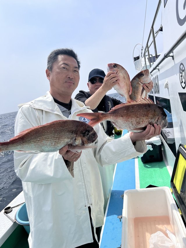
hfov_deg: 53.0
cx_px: 93
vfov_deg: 67.3
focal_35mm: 26
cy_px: 124
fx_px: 186
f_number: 1.5
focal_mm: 5.7
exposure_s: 1/6579
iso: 50
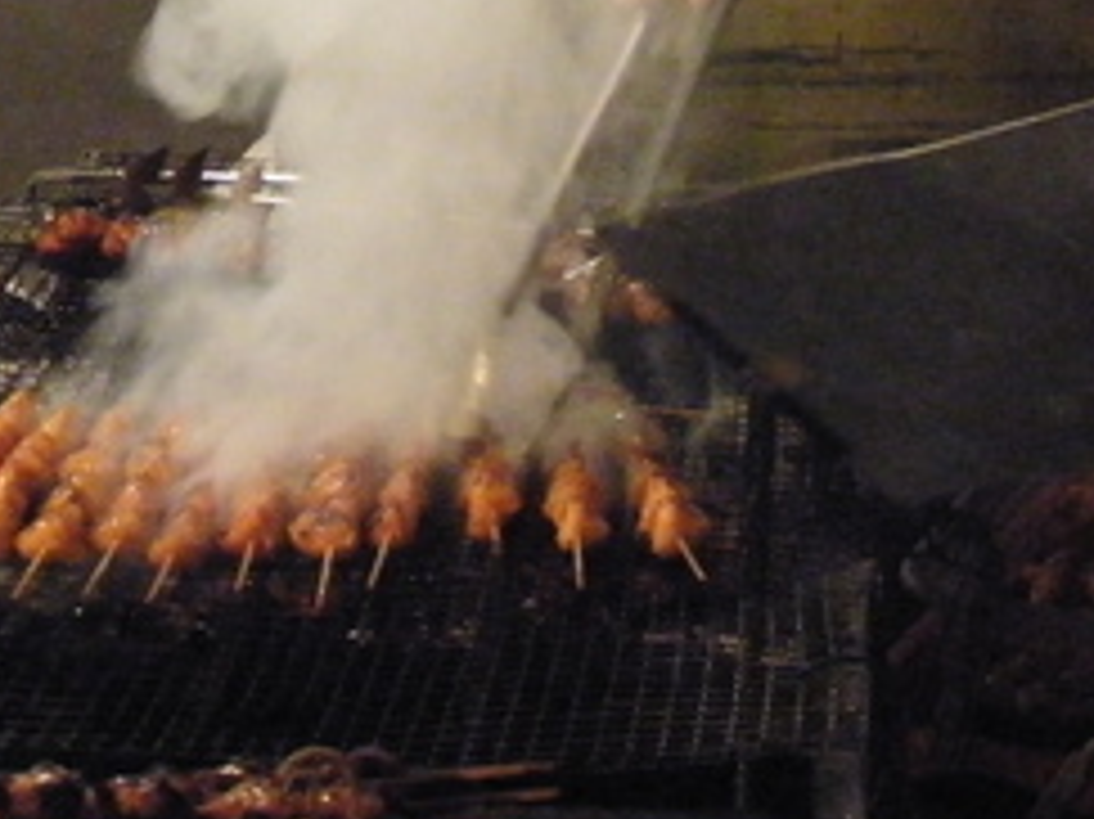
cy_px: -86
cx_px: 644
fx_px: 2969
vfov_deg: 15.3
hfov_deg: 20.9
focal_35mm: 94
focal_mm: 6.7
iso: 1000
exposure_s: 1/25
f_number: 3.5
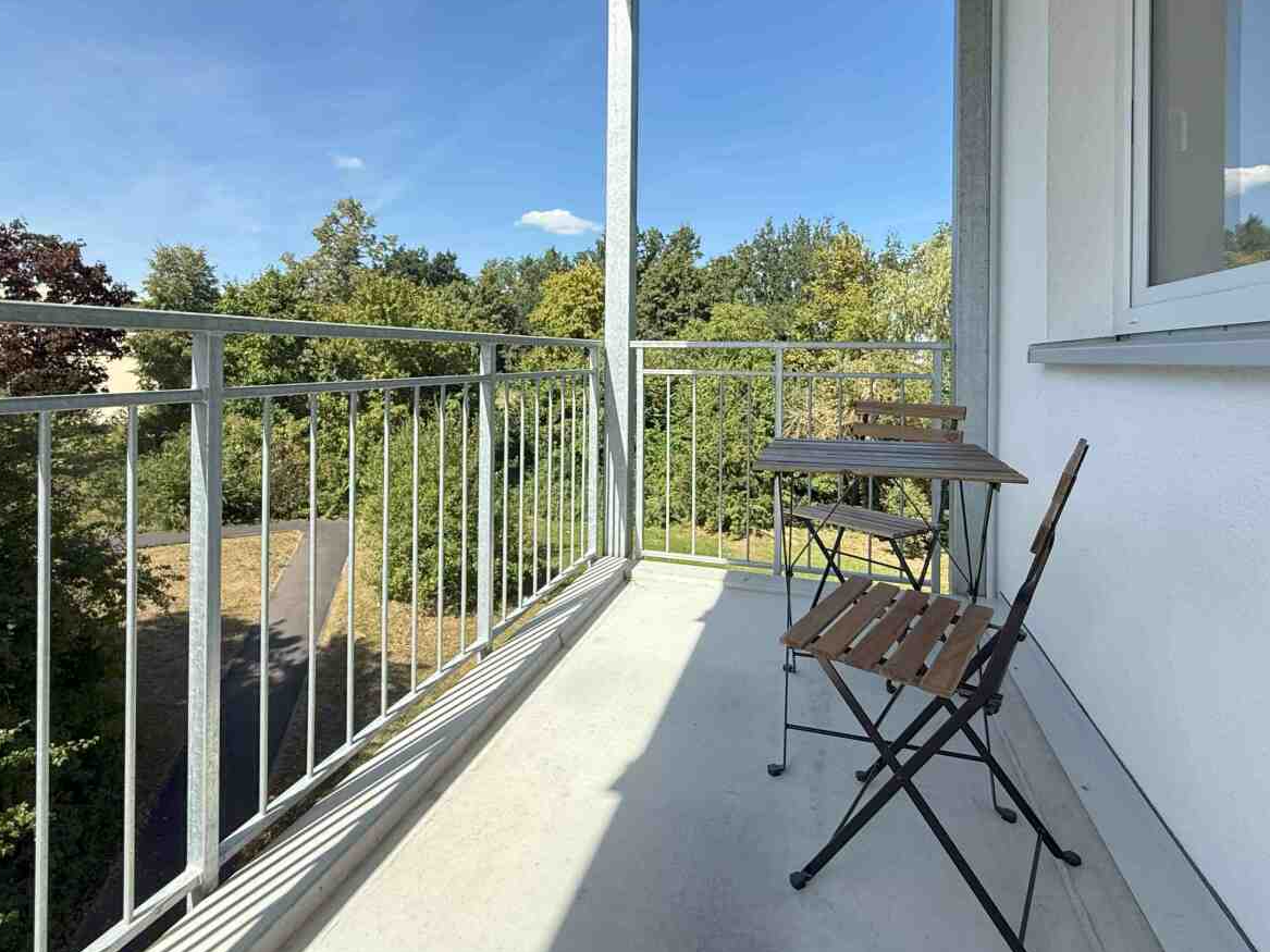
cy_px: 358
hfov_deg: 87.8
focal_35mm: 18
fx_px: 660
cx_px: 625
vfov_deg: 70.5
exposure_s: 1/888
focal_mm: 2.22
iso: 64
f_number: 2.2
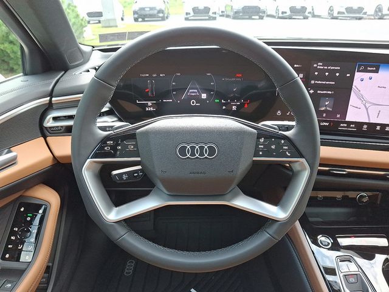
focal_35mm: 25
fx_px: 281
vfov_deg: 54.9
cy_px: 146
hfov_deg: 69.4
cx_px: 194
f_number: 1.8
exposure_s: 1/120
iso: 34
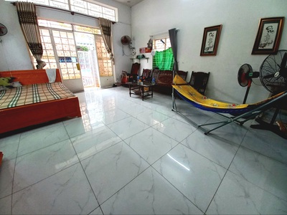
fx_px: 108
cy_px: 108
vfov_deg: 89.9
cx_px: 144
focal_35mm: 13
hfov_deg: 106.2
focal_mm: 1.42
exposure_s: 1/50
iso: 50
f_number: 2.2
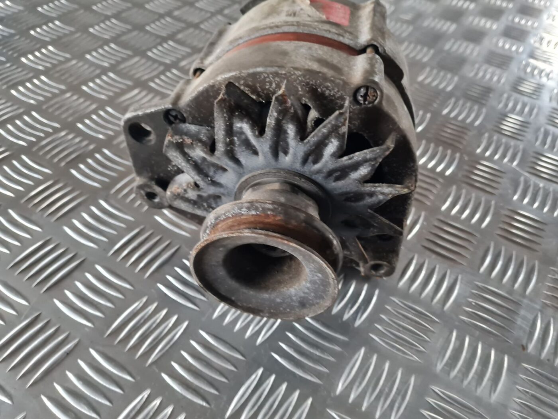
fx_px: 419
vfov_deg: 53.1
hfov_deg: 67.3
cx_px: 279
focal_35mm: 26
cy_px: 210
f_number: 1.8
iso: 640
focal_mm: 5.4
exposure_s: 1/25
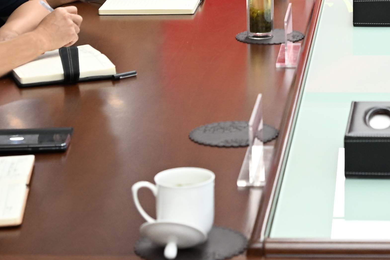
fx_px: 1462
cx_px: 390
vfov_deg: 9.9
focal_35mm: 135
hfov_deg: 14.9
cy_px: -95
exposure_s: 1/160
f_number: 4
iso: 800
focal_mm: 35
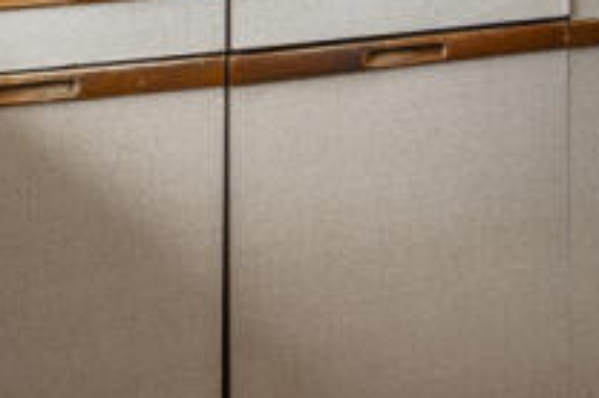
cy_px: -342
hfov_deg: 27.9
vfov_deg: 16.2
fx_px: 1146
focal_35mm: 69
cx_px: 573
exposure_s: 1/2
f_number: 16
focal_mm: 14
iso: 200
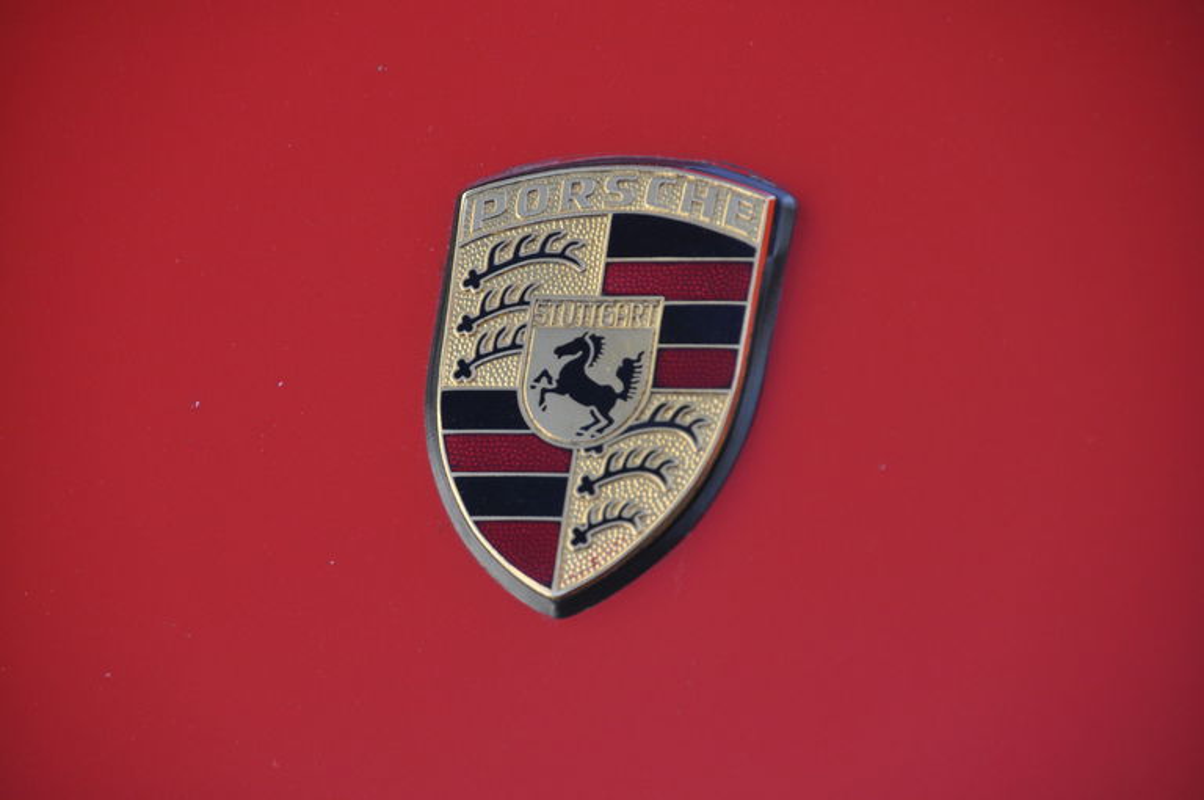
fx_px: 14029
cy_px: 400
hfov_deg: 4.9
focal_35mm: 420
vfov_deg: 3.3
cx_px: 602
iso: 500
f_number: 6.3
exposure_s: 1/160
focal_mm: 280
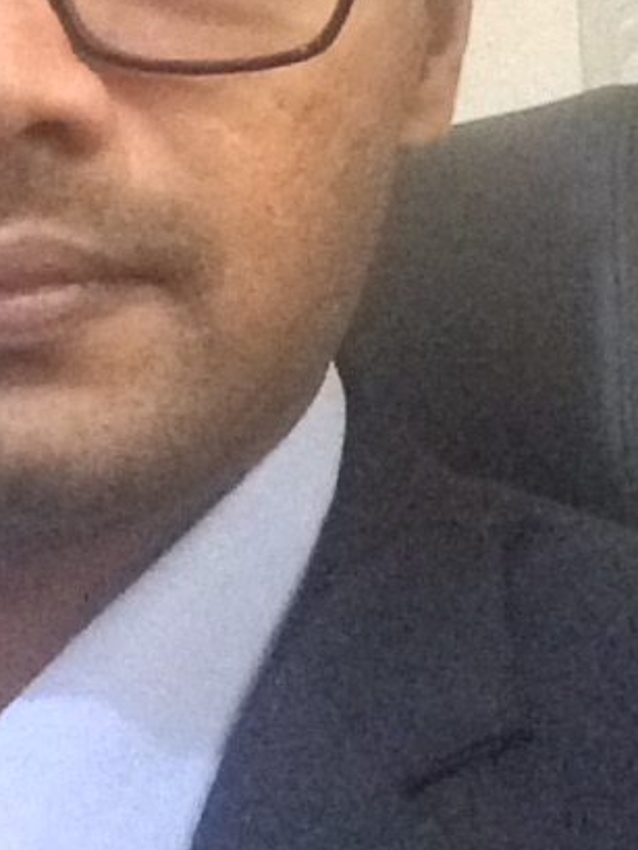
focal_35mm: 97
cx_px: 158
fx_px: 2382
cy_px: 220
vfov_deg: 20.1
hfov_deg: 15.2
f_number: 2.4
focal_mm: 2.15
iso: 1250
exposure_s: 1/17
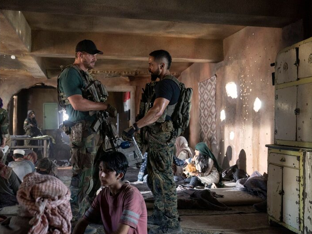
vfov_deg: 38.7
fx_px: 333
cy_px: 117
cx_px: 152
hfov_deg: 50.1
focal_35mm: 37
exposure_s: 1/200
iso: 3200
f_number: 4
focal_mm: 34
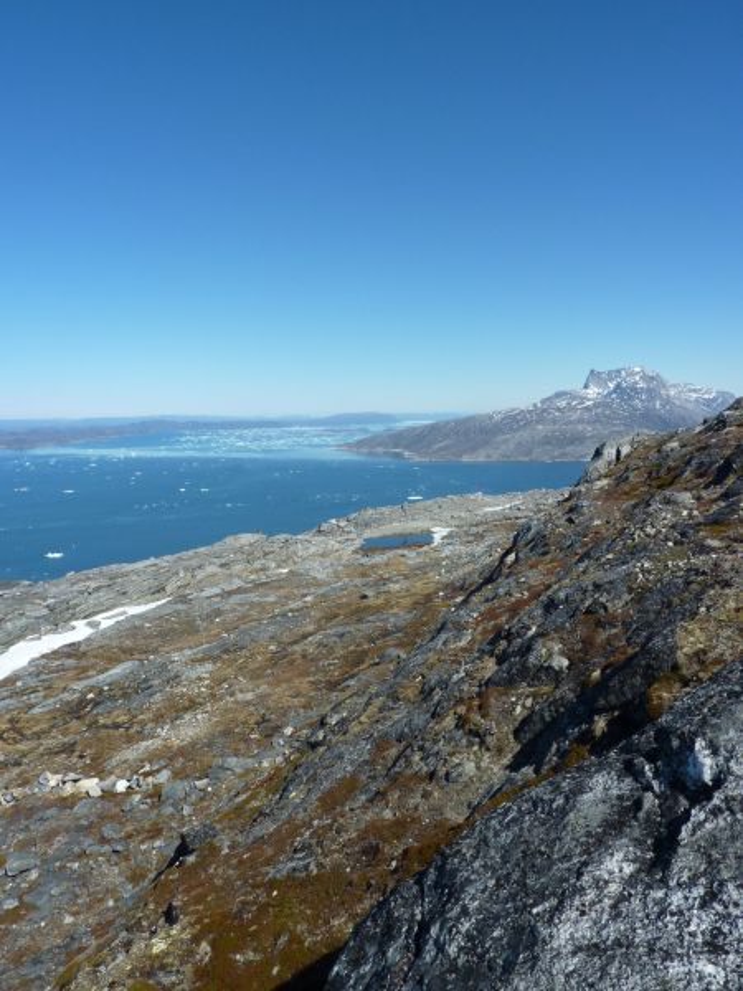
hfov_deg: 54.9
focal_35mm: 25
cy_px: 496
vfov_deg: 69.4
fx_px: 715
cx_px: 372
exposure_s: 1/500
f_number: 5.6
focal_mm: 4.1
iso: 80
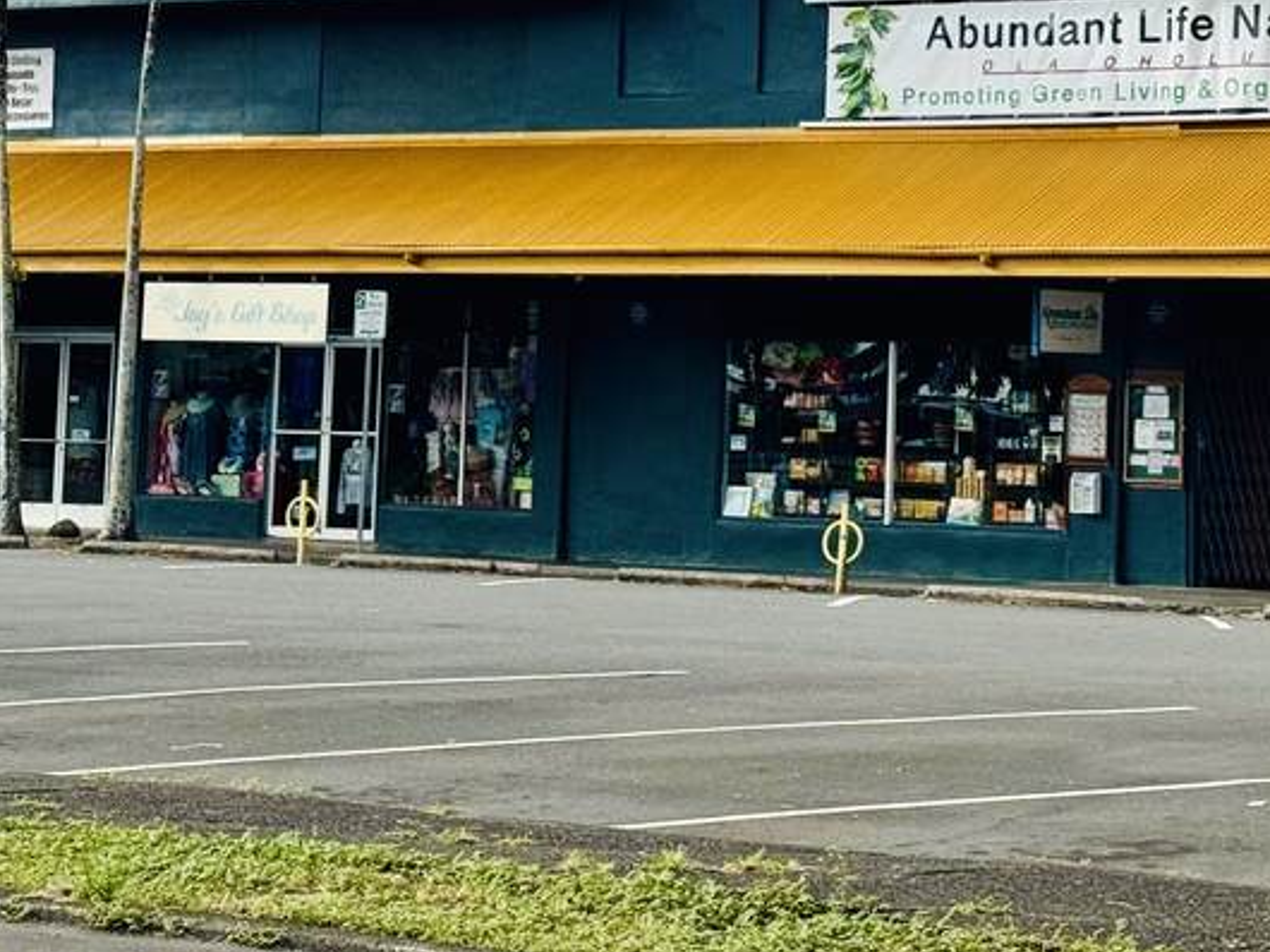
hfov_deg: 16.9
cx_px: 954
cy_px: -46
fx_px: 4254
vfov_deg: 12.6
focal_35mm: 116
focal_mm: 6.76
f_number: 1.78
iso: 64
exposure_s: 1/6410
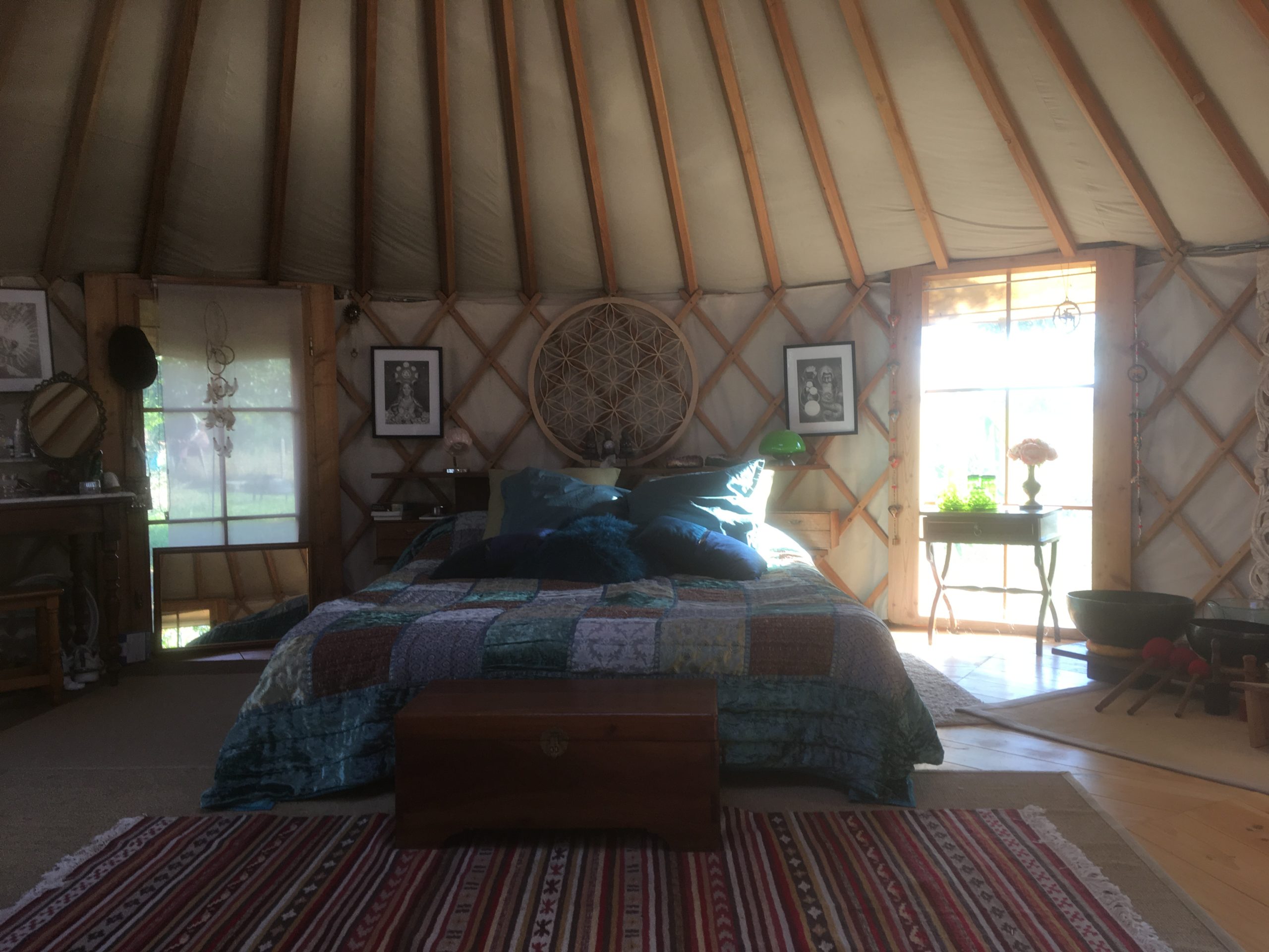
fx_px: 1063
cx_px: 634
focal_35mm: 29
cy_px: 476
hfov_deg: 61.7
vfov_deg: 48.2
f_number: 2.2
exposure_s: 1/50
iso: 25
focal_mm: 4.15
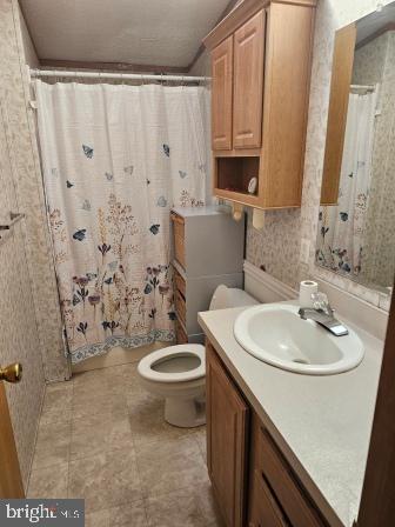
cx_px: 198
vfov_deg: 73.9
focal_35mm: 23
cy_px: 264
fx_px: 350
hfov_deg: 58.9
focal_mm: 6.3
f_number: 1.7
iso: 160
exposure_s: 1/180
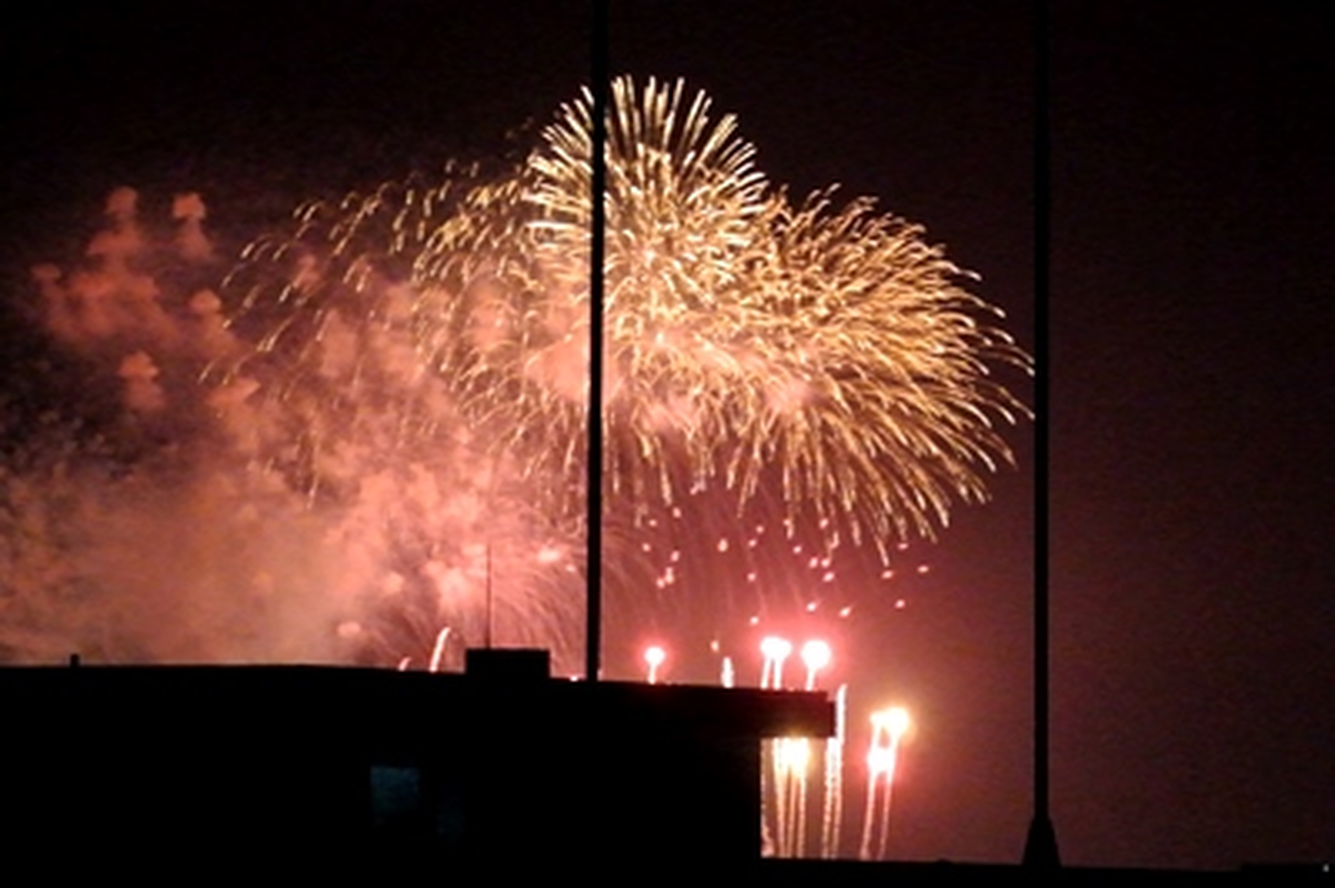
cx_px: 668
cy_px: 444
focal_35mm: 297
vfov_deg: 4.6
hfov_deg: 6.9
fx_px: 11004
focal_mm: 110
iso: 3200
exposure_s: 1/15
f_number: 5.6
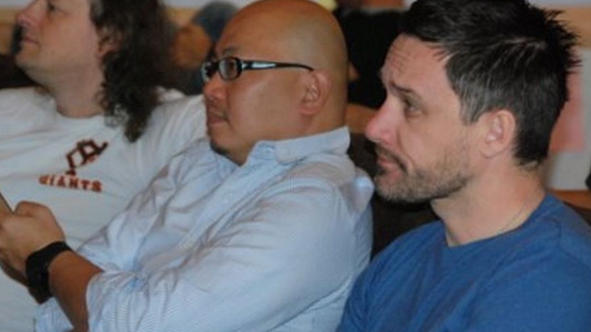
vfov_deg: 7.3
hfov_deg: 12.9
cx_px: 276
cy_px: 119
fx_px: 2610
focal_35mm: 167
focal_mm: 95
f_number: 5.6
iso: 1600
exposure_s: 1/60
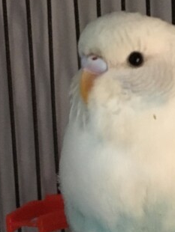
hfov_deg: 14.2
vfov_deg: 19.0
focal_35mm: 101
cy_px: 220
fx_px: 680
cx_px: 212
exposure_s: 1/15
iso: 250
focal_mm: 4.15
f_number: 2.2
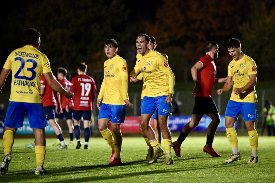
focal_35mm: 160
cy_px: 92
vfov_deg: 8.6
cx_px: 138
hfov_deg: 12.8
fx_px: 1222
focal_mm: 160
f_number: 2.8
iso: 8000
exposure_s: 1/1600
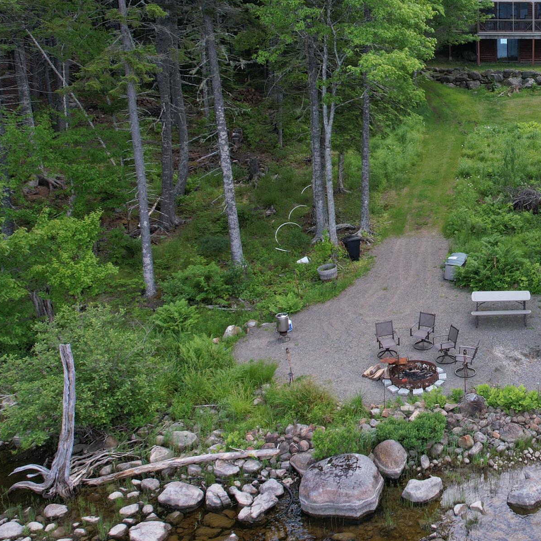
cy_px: 131
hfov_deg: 33.3
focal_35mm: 47
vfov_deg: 35.2
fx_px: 831
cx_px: 531
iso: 100
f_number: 2.8
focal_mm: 8.38
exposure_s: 1/500
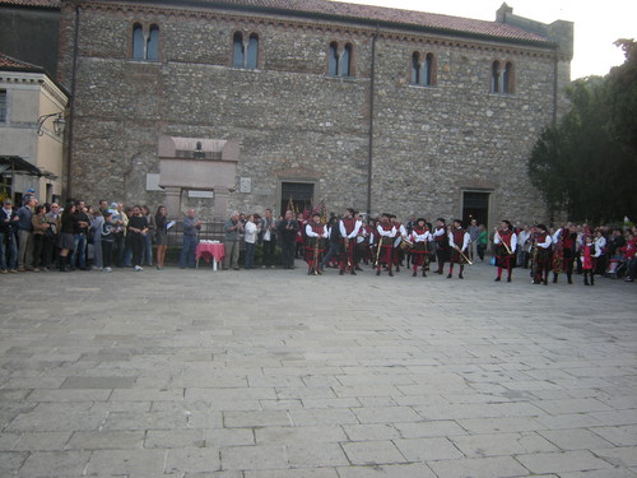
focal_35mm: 31
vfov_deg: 45.4
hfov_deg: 58.4
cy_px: 239
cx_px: 318
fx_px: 570
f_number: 2.9
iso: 64
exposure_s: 1/112
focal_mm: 5.3
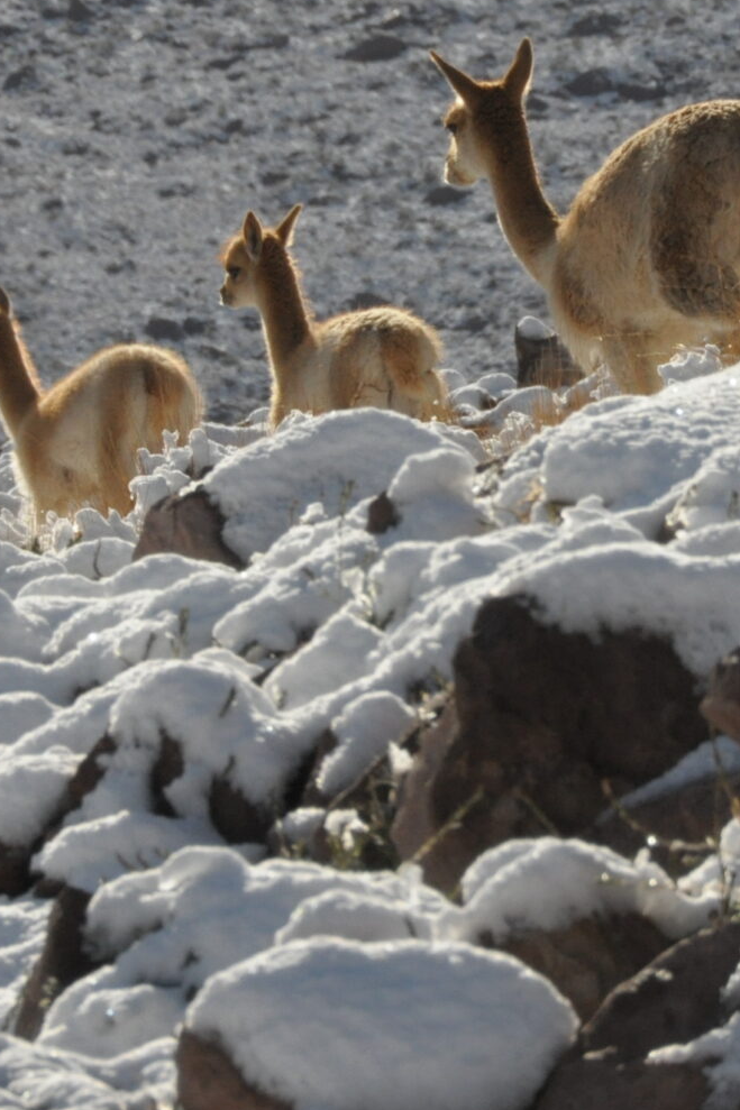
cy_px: 420
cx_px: 454
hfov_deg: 1.9
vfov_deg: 2.8
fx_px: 22422
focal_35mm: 727
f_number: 18
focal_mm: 200
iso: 800
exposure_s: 1/800
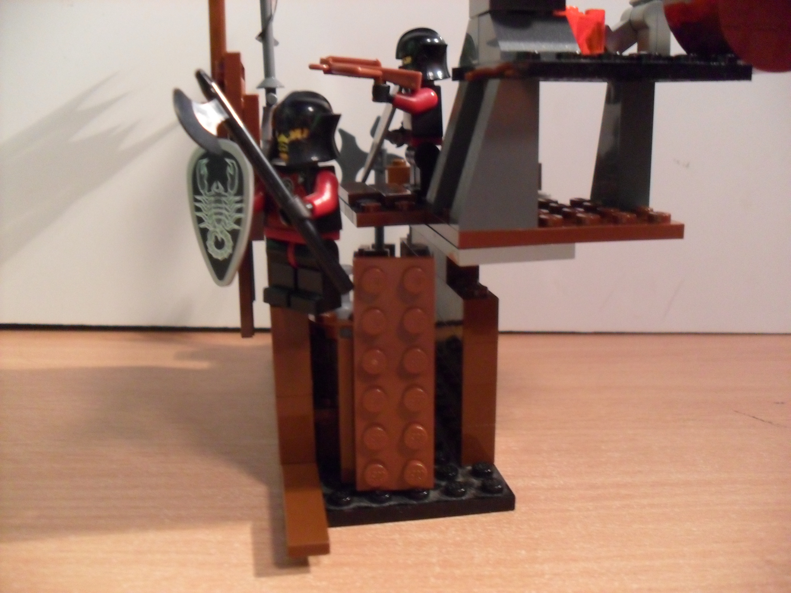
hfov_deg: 52.6
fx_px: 800
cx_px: 396
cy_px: 296
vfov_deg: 40.7
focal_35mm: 35
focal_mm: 6.3
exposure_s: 1/6
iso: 400
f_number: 3
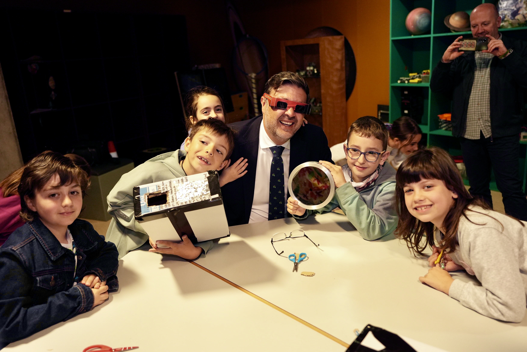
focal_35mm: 30
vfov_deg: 43.6
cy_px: 176
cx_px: 264
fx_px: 439
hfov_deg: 61.9
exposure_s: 1/250
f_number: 2.8
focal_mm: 30
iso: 3200
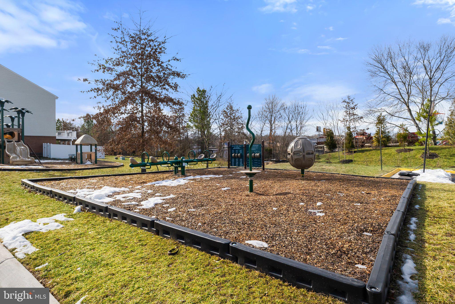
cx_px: 228
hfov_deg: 81.2
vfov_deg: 59.5
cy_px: 152
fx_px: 265
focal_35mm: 21
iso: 800
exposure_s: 1/1600
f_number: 8
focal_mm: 14
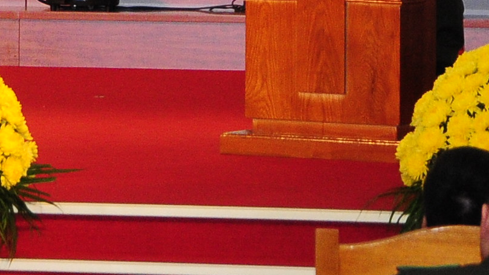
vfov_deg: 2.9
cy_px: -353
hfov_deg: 5.1
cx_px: -265
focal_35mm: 416
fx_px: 5394
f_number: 5
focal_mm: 50
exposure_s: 1/250
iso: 800
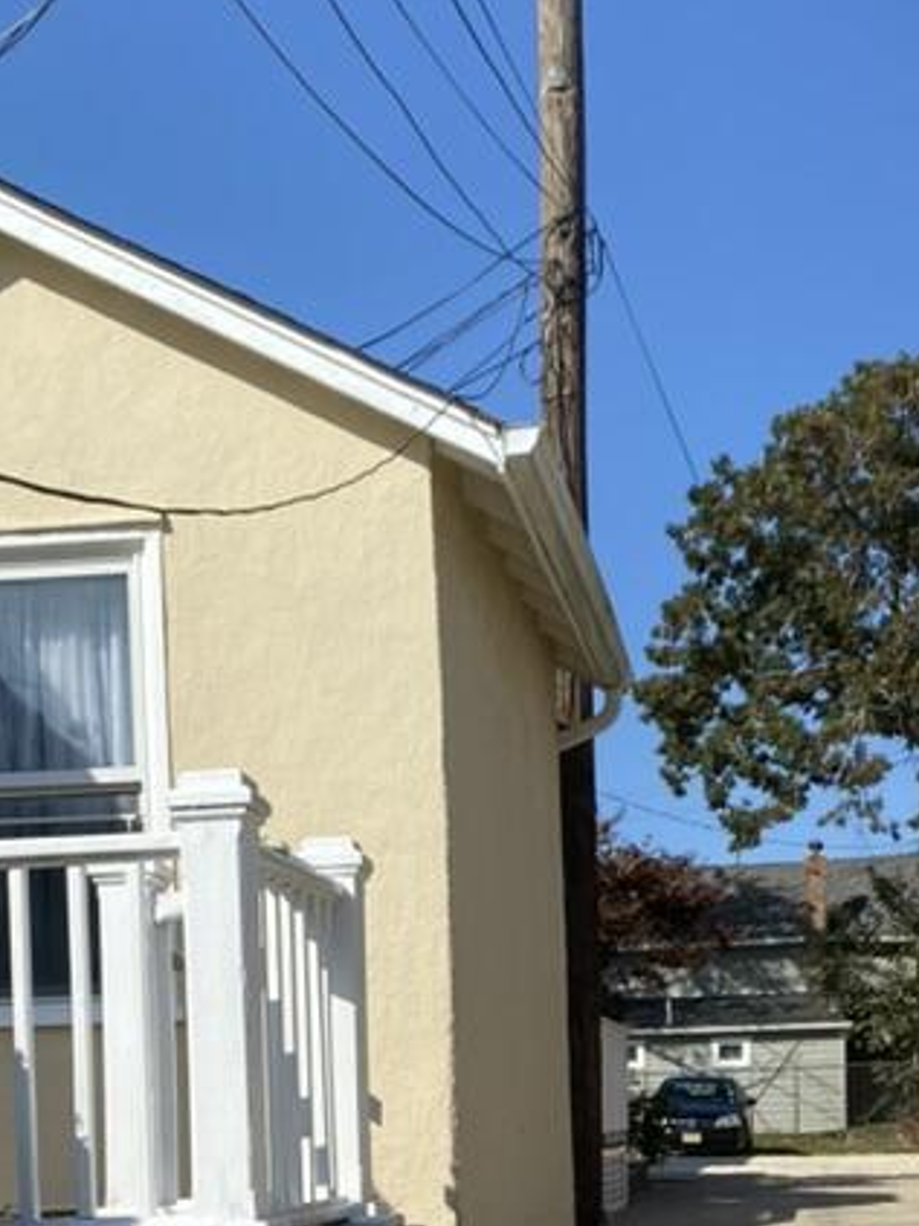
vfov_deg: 29.1
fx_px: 2231
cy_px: 1180
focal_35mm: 63
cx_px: 548
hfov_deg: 23.2
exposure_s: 1/4274
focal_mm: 4.25
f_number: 1.8
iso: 32
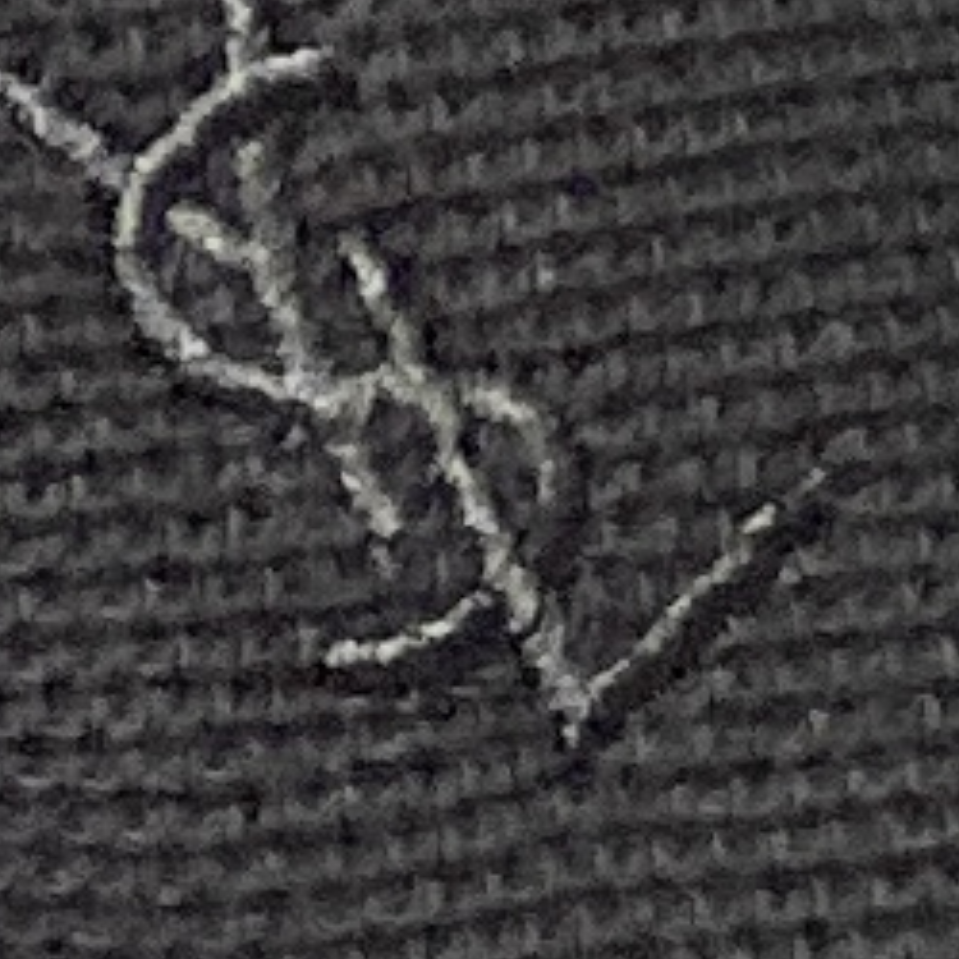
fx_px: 2319
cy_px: 485
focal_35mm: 74
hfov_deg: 23.3
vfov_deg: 23.4
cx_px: 318
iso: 125
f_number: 1.8
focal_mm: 4.25
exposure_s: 1/107
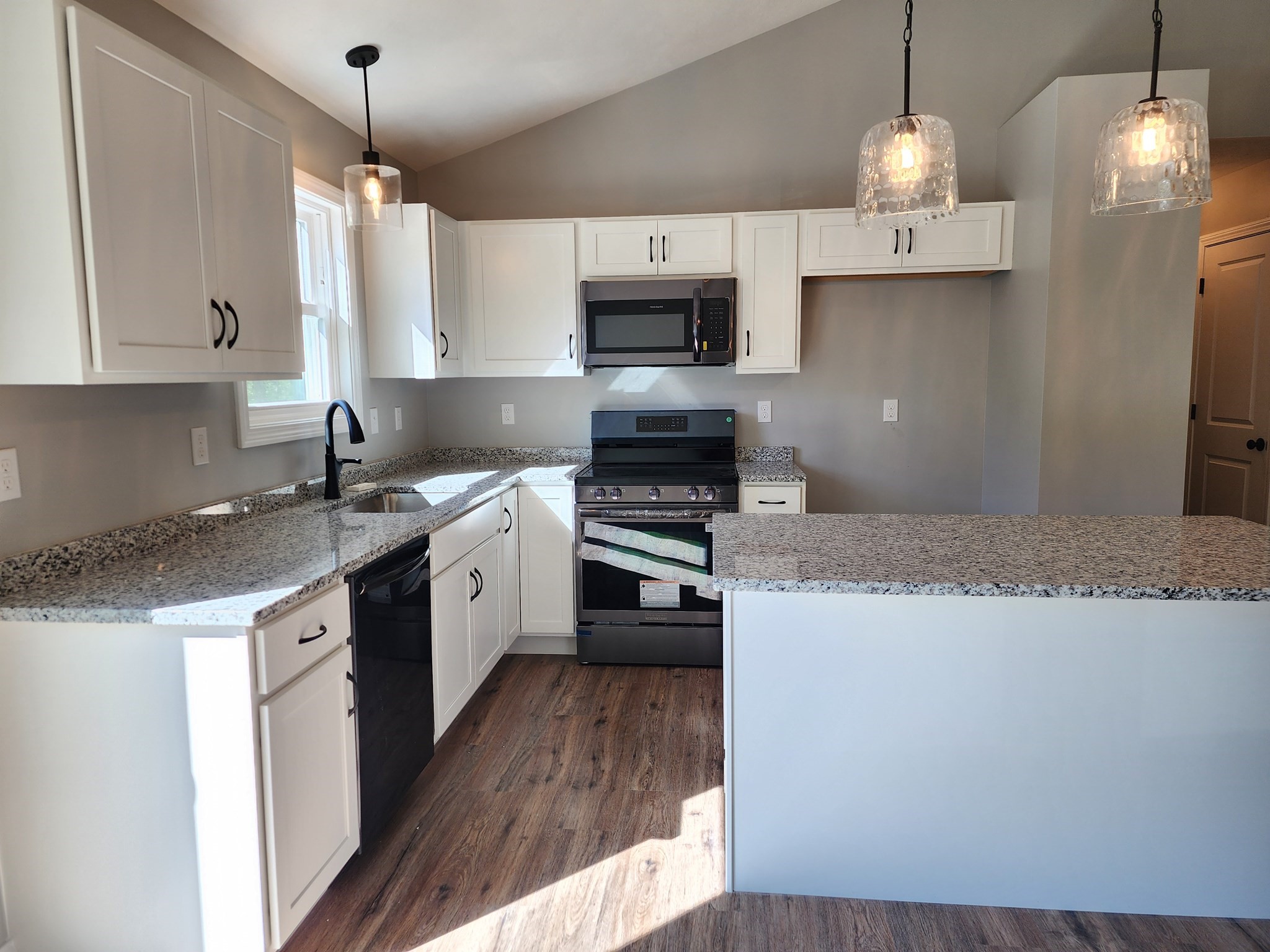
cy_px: 476
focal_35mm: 23
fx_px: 844
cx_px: 635
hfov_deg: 73.9
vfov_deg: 58.9
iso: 50
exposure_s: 1/120
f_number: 1.8
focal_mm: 6.4
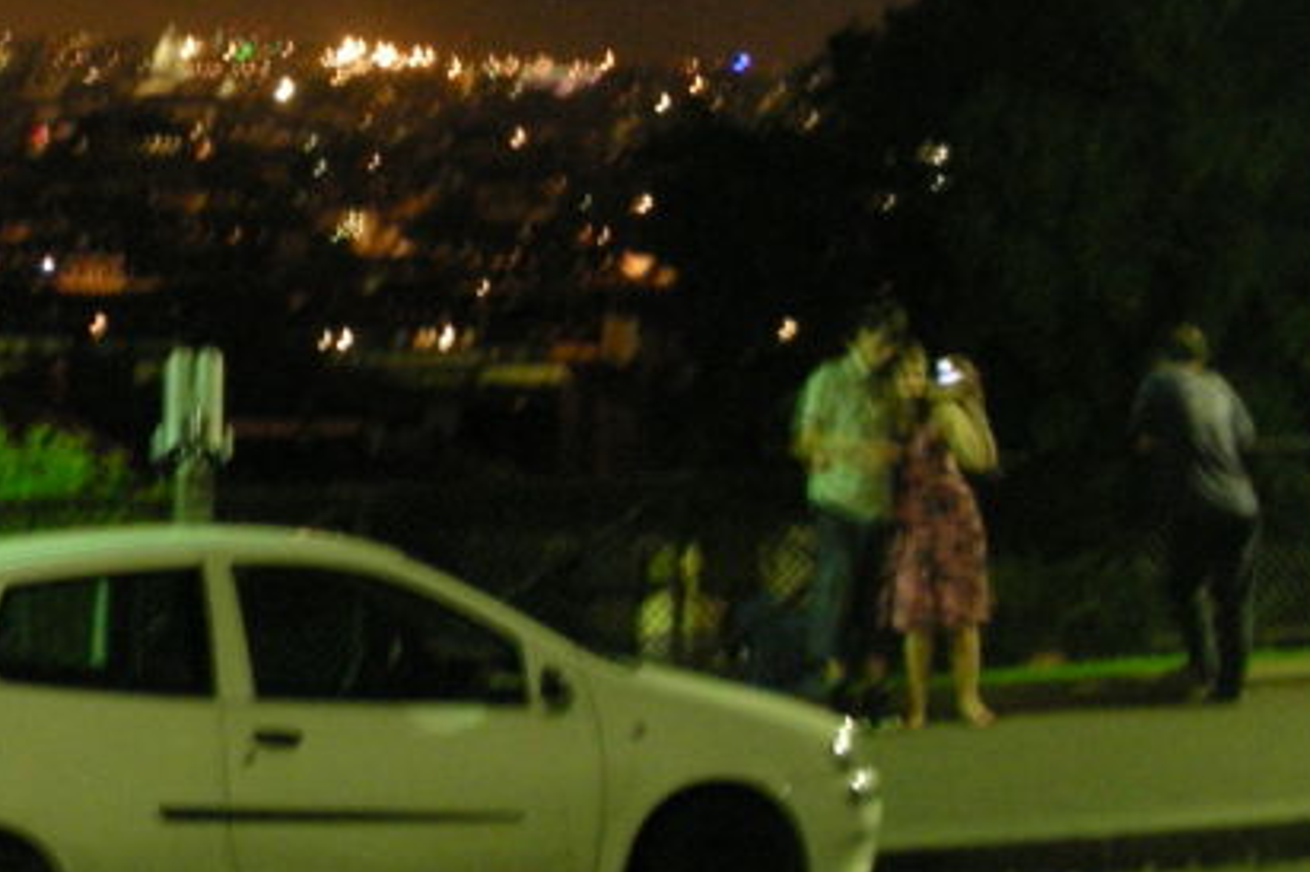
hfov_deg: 16.9
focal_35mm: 119
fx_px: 4327
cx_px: 32
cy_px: 220
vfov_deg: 11.5
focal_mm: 7.7
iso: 200
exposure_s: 2
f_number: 3.5
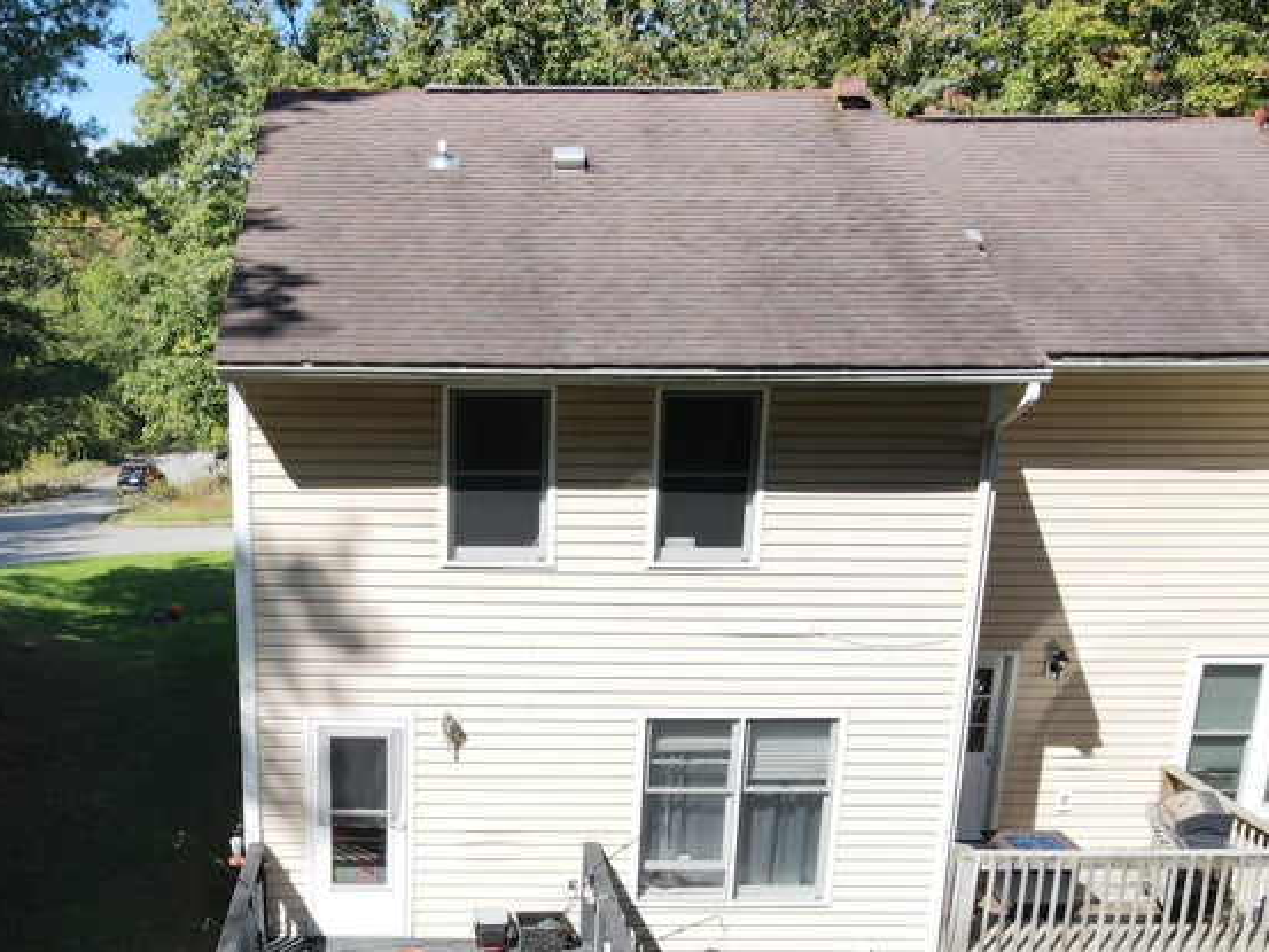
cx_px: 416
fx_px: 1357
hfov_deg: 49.2
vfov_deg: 37.7
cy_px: 716
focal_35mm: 37
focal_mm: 4.5
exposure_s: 1/400
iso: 100
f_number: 2.8
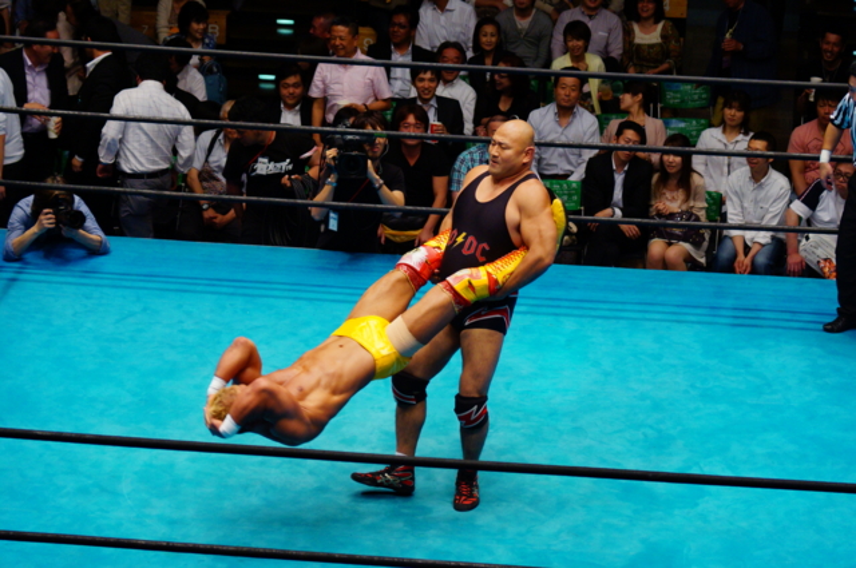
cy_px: 284
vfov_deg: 11.4
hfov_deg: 17.1
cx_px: 428
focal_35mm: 120
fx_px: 2850
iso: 800
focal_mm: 80
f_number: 4.5
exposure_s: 1/320
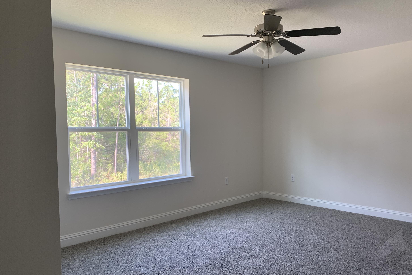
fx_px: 320
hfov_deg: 65.5
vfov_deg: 46.3
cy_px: 153
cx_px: 204
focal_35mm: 28
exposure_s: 1/121
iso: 64
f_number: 1.8
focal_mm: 4.25
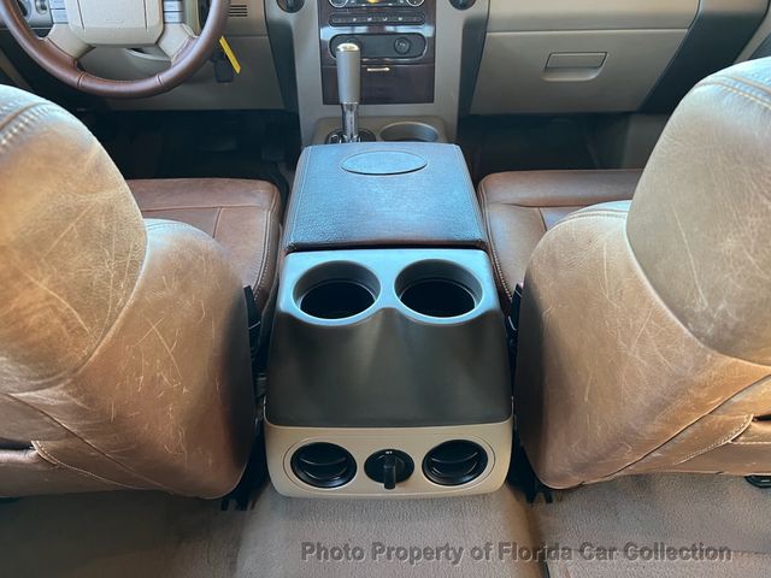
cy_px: 289
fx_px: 579
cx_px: 386
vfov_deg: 53.1
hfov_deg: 67.3
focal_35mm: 26
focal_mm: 5.7
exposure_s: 1/60
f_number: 1.5
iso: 160
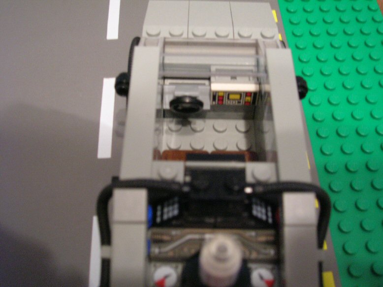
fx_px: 465
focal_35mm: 42
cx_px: 192
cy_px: 144
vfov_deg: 34.3
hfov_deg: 44.8
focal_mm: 7
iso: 200
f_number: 3.1
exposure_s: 1/3.6
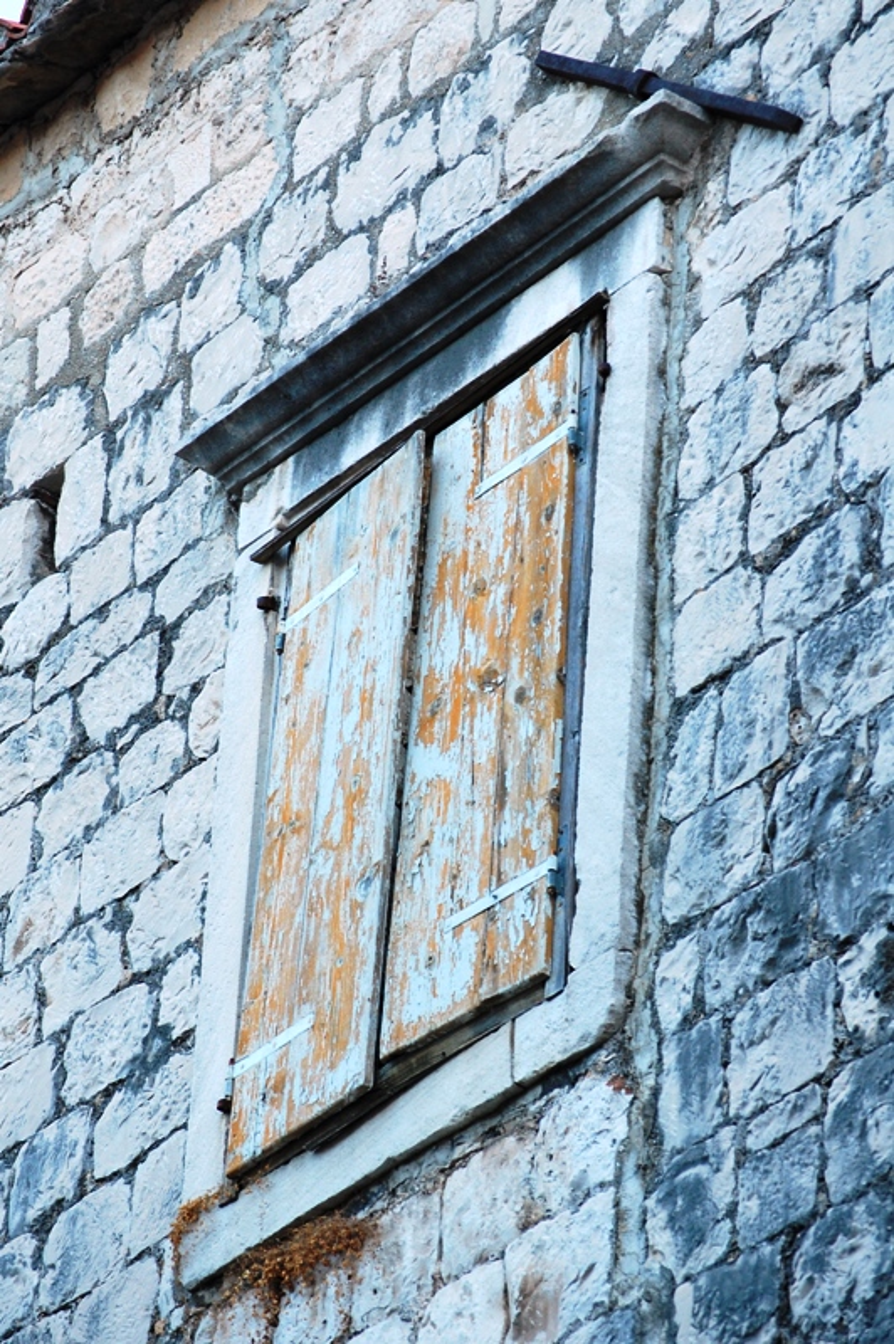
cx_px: 447
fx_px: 5709
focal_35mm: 153
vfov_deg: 13.4
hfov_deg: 9.0
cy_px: 672
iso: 400
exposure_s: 1/50
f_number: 8
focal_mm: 102
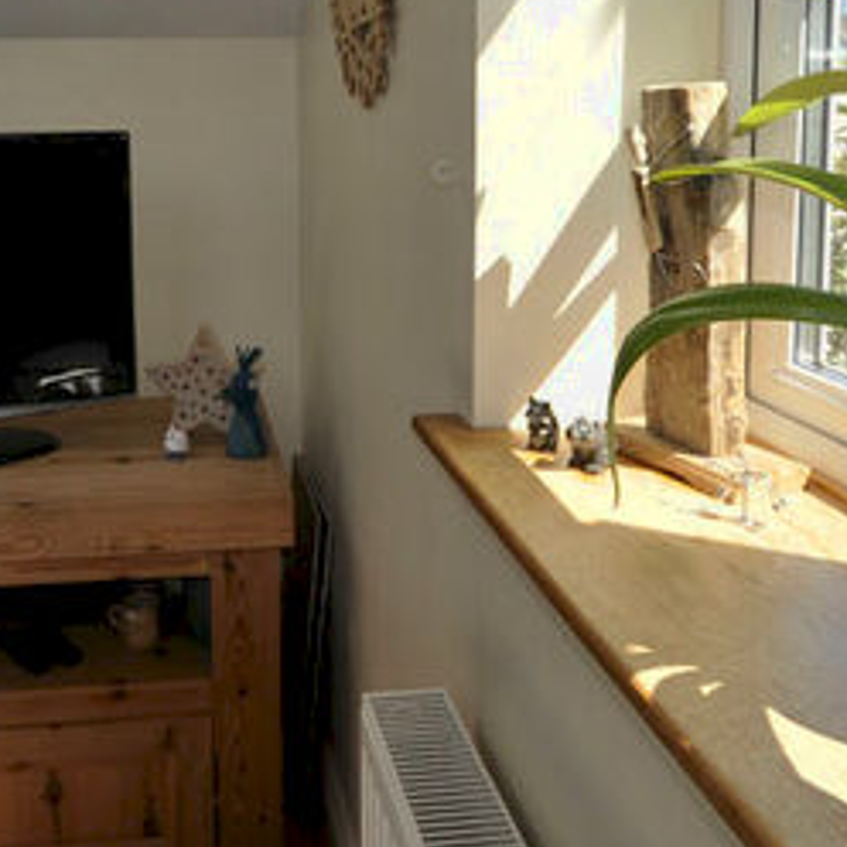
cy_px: 200
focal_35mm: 36
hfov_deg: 45.3
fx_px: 997
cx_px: 273
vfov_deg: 44.3
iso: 200
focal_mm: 10
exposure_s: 1/200
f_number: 6.3
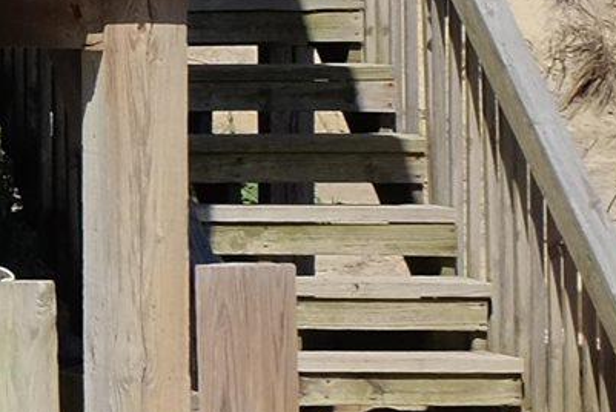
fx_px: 6421
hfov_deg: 5.0
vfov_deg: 3.6
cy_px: -329
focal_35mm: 375
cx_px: -1599
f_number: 13
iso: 400
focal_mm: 32.5
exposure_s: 1/400
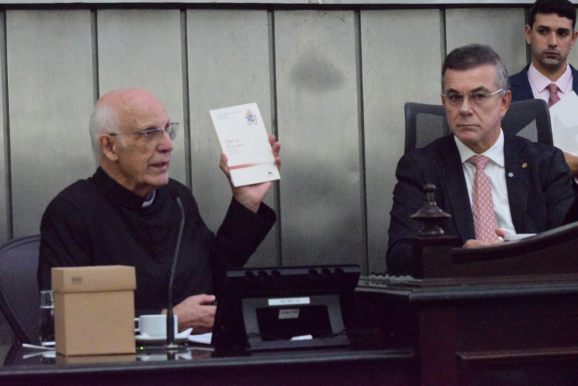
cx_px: 289
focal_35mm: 120
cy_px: 193
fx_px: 1928
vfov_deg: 11.4
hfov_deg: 17.0
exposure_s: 1/400
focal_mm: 80
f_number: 8
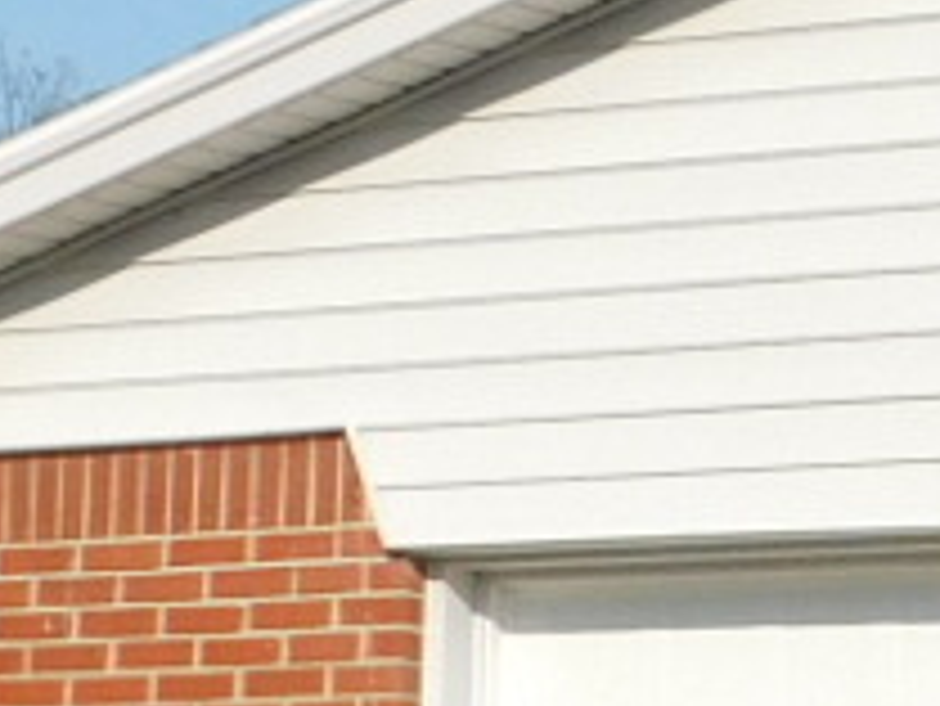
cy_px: 571
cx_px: 1637
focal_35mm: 230
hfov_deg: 8.3
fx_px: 6249
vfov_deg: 6.5
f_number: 3.2
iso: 125
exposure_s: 1/1500
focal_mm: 5.3
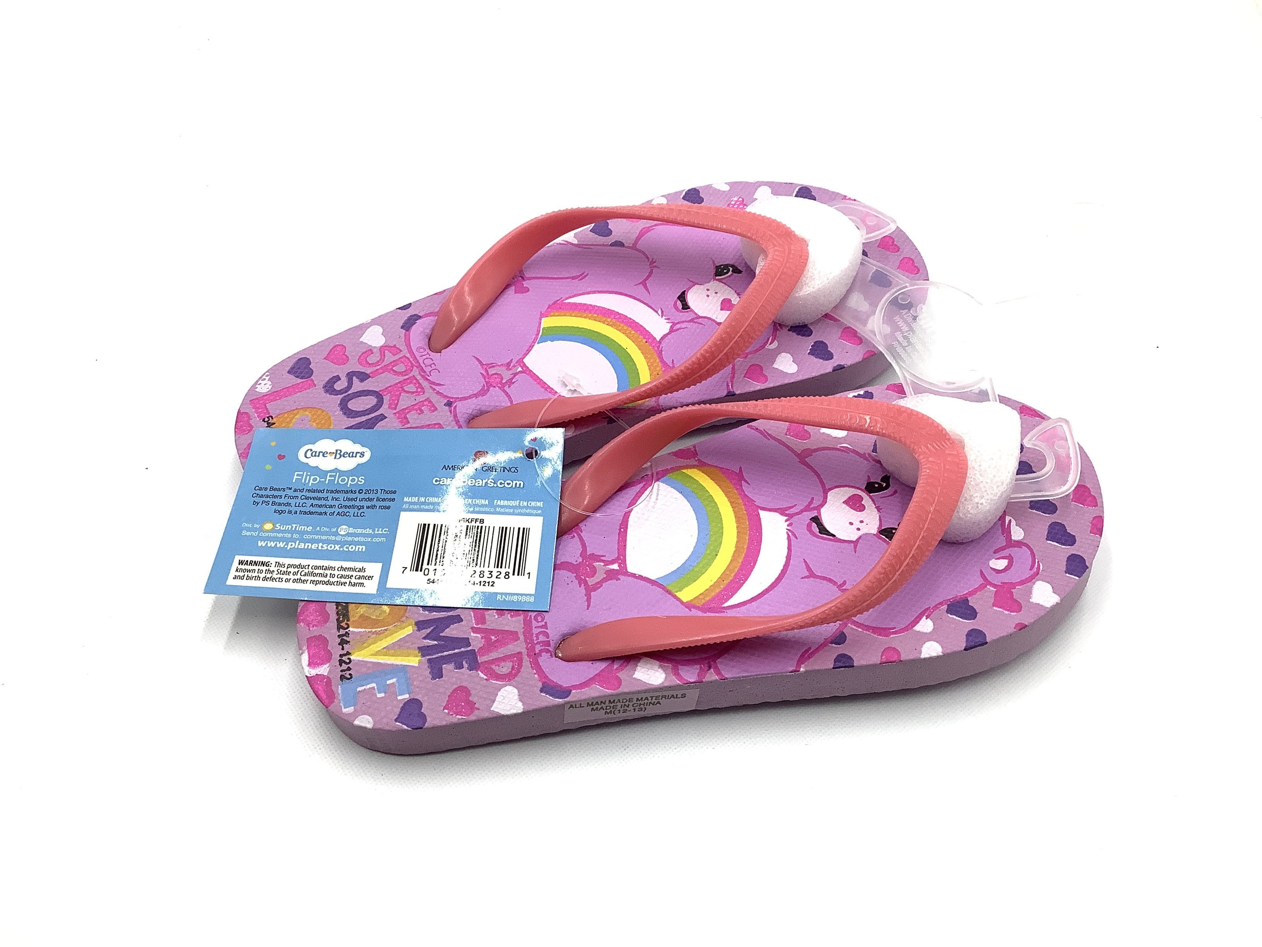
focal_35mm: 31
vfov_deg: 45.4
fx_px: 1130
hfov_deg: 58.4
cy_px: 474
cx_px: 631
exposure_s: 1/120
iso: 64
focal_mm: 3.3
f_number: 2.4
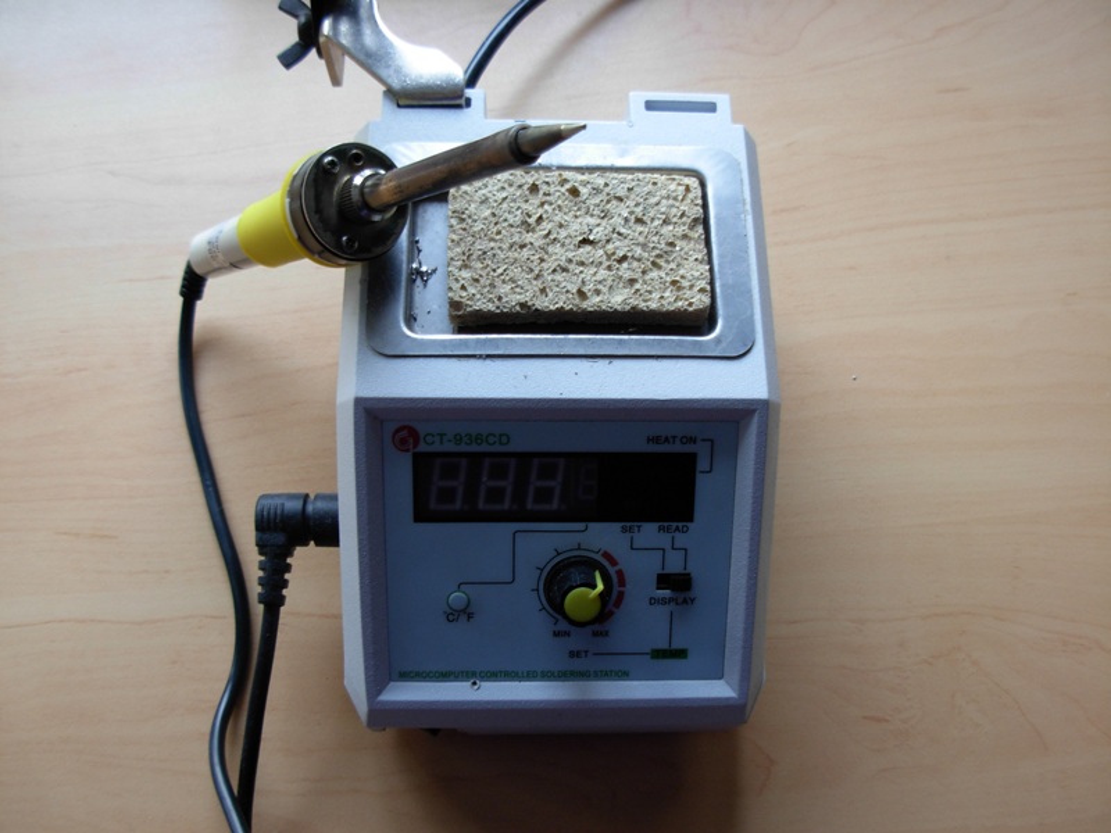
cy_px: 416
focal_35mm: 38
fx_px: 1220
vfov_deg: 37.7
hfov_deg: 49.0
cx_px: 556
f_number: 2.9
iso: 79
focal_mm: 6.3
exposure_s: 1/32
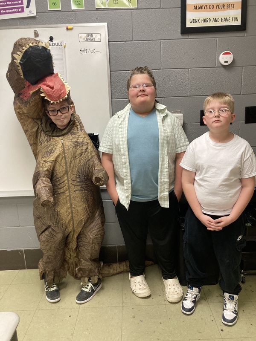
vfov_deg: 63.4
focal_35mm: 28
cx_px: 128
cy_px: 170
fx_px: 276
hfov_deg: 49.7
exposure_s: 1/60
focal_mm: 3.99
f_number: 1.8
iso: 160
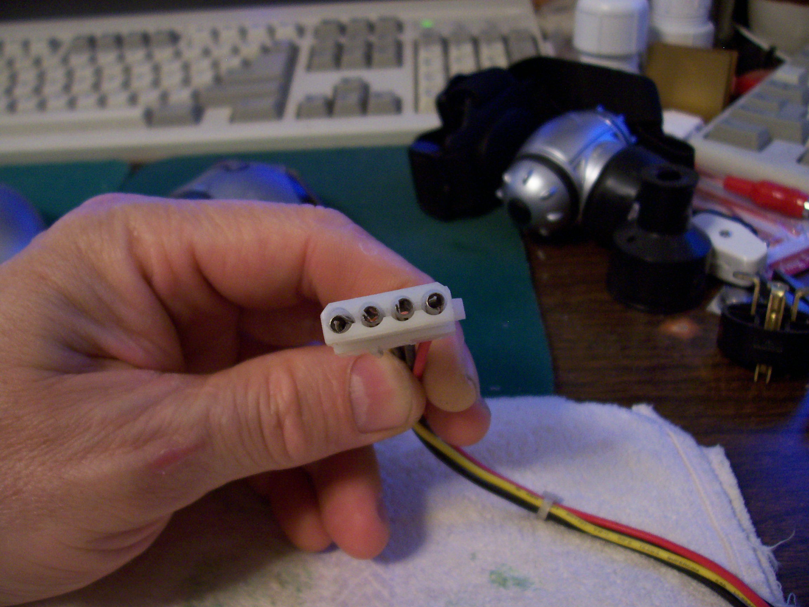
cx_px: 404
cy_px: 304
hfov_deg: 54.0
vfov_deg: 41.8
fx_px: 795
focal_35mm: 34
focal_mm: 5.6
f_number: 2.7
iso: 160
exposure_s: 1/8
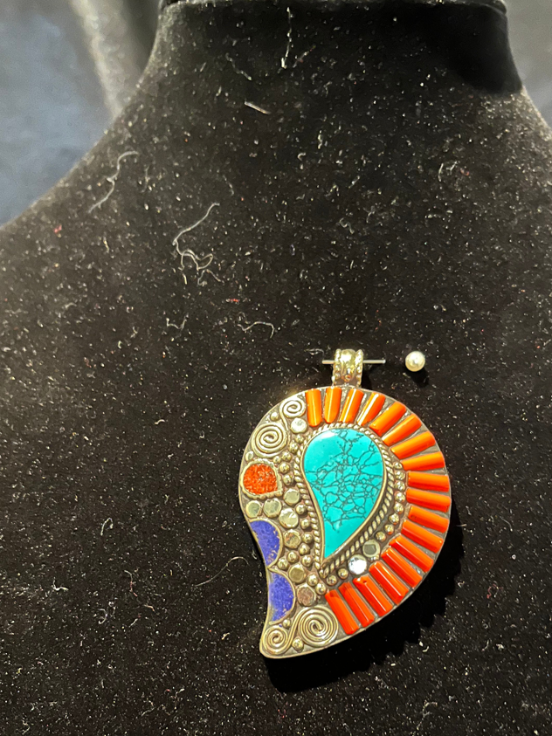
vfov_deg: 49.5
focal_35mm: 37
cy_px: 473
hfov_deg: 38.6
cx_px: 289
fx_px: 787
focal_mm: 5.1
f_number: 1.6
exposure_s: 1/5
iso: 500
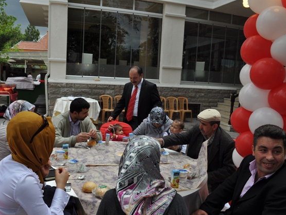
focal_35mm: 30
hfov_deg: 59.9
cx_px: 131
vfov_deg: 46.8
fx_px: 248
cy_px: 109
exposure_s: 1/250
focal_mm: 18
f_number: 8
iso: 200
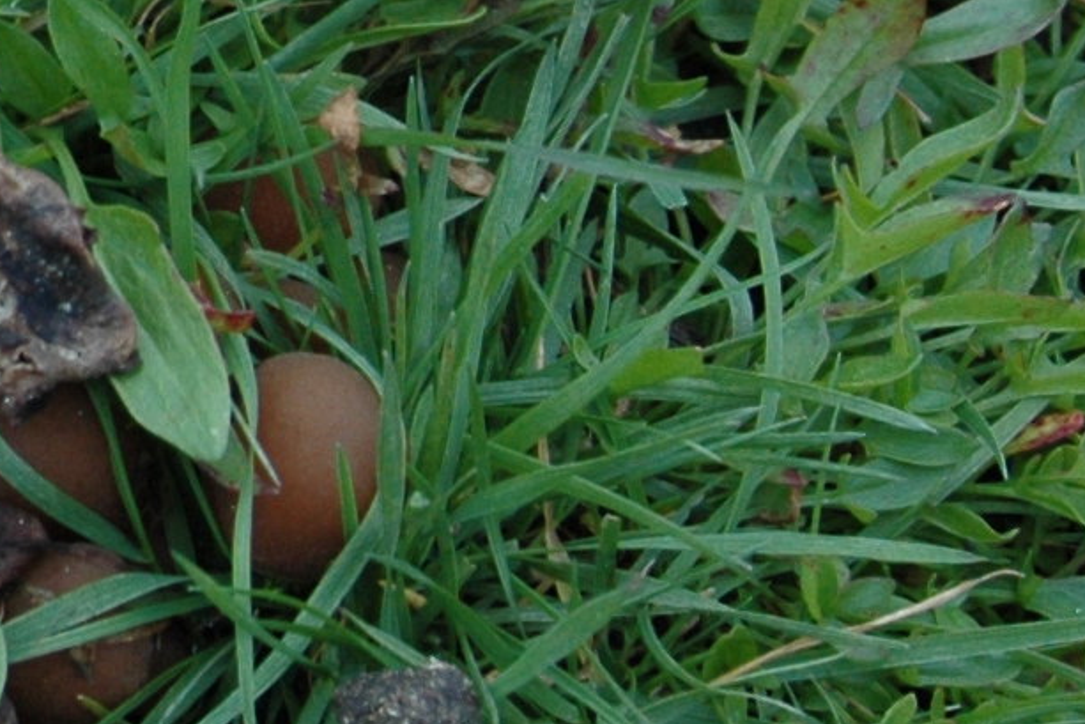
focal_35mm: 353
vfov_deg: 3.8
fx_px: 10641
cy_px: -866
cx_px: -1358
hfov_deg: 5.7
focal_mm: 48
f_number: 7.1
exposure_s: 1/200
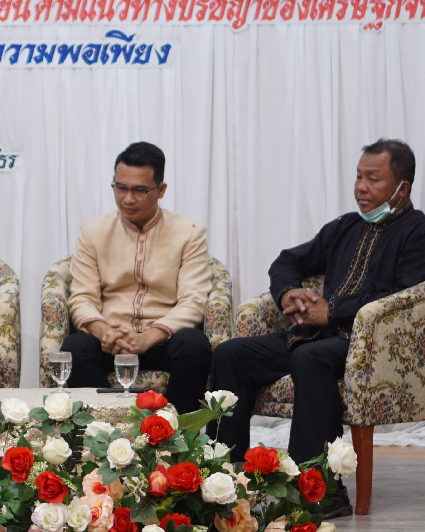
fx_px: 2080
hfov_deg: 11.3
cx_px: -178
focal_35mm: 132
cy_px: 220
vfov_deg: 14.6
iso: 250
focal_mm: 35
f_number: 2
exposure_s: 1/60
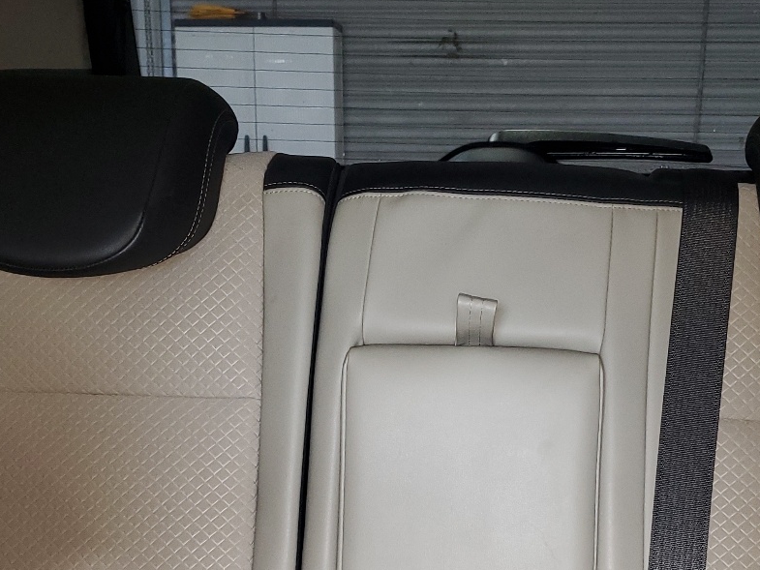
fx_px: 1164
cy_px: 459
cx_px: 411
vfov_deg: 27.0
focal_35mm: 53
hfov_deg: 36.1
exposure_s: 1/60.2
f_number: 1.5
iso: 105
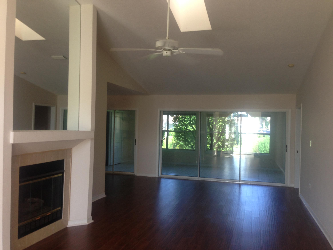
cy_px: 125
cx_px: 166
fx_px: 317
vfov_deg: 42.9
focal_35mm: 33
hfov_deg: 55.4
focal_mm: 4.13
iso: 50
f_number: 2.4
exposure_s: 1/24
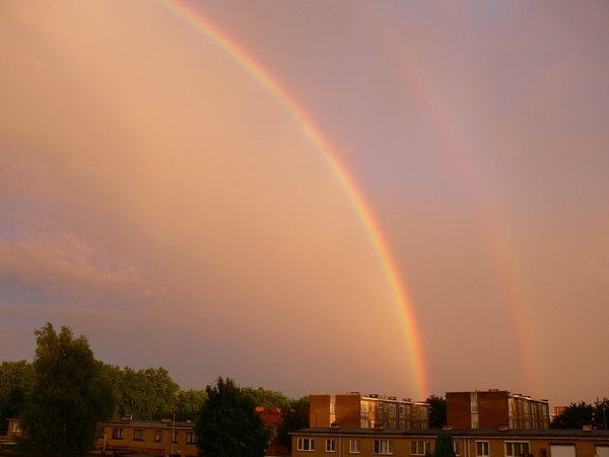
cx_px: 304
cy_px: 228
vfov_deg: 40.7
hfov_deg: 52.6
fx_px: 616
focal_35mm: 35
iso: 80
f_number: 4
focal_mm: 7.4
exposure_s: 1/50
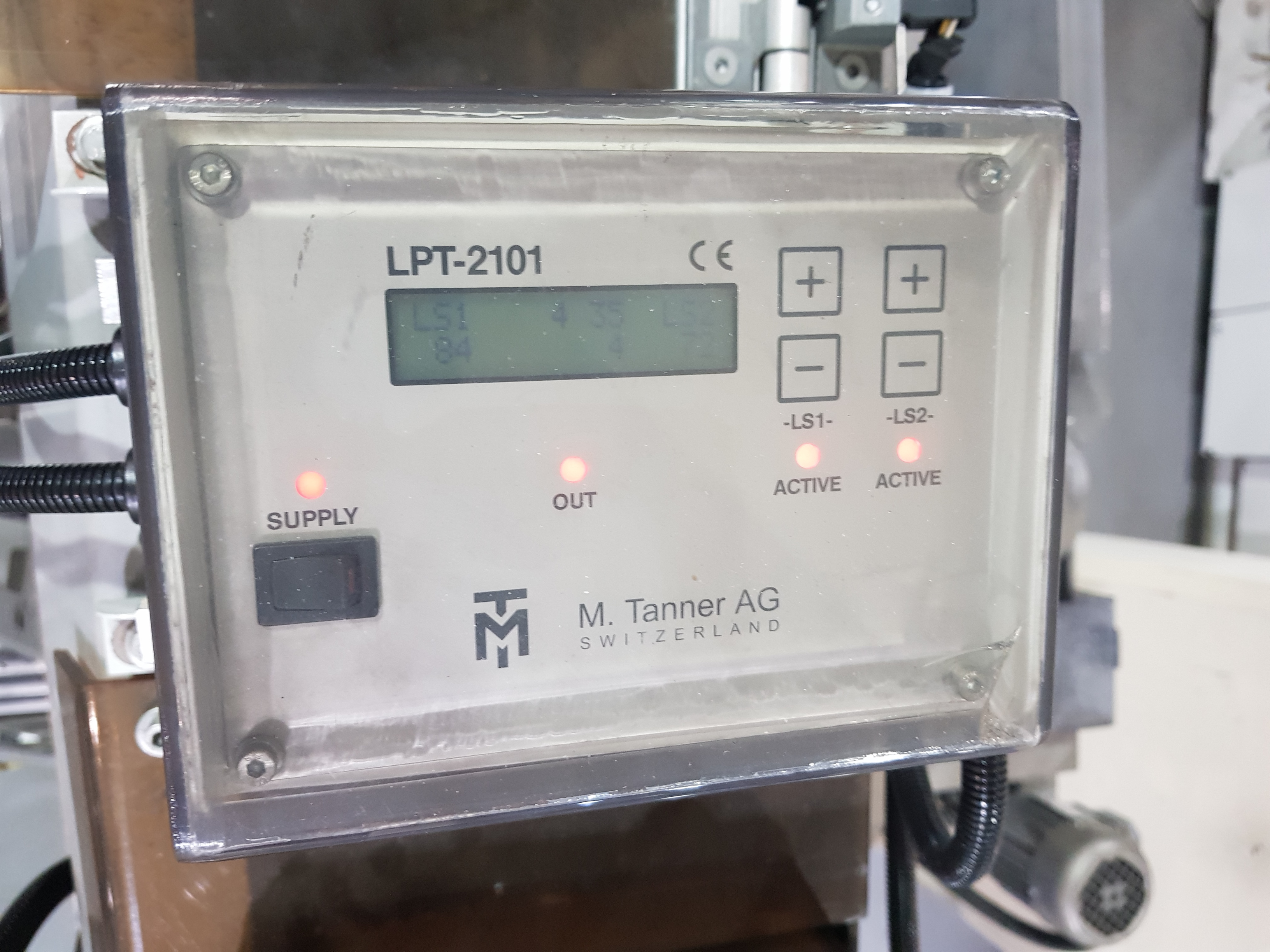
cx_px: 635
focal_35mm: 26
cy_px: 476
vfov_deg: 53.1
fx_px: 954
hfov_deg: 67.3
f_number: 1.7
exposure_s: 1/14
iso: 250
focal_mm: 4.3
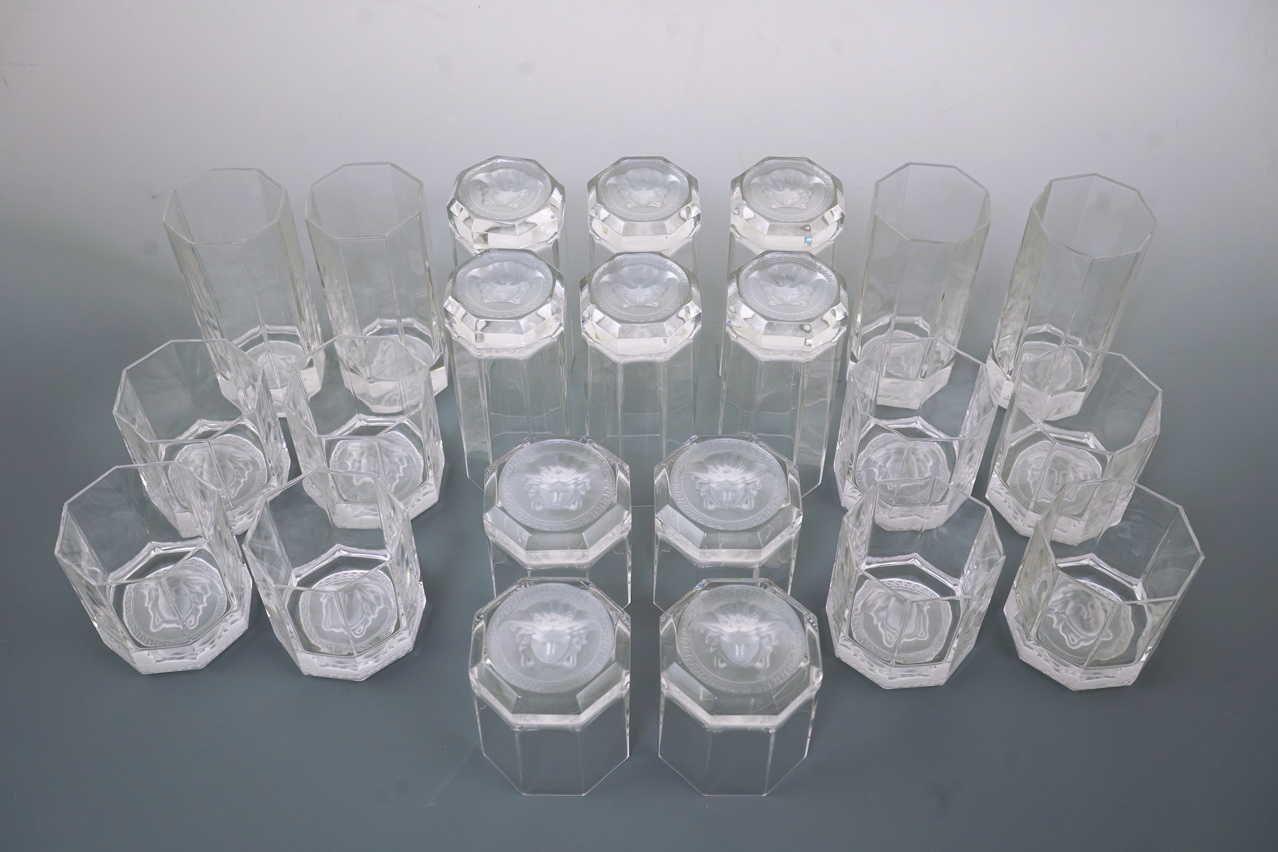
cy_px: 426
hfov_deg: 51.9
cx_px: 639
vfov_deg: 35.9
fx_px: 1313
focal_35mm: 37
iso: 1250
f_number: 8
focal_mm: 37
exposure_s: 1/125
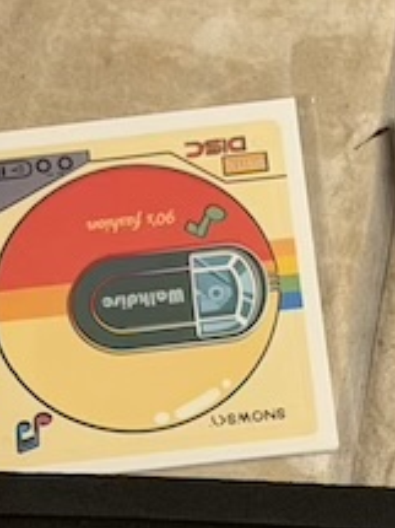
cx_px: 218
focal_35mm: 179
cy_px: 685
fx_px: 2726
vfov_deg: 10.8
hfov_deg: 8.3
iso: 250
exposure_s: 1/50
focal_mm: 6.76
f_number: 1.78
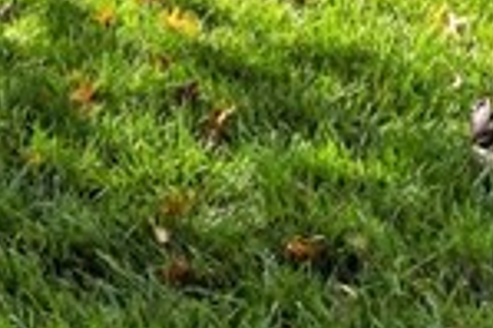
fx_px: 1696
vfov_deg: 9.8
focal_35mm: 124
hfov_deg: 16.2
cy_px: -442
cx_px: -17
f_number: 8
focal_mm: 17
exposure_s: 1/1000
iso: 400
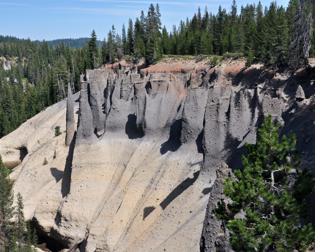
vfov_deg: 25.6
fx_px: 555
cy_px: 126
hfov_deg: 31.6
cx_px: 126
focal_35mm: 60
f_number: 8
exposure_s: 1/250
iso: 200
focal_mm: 35
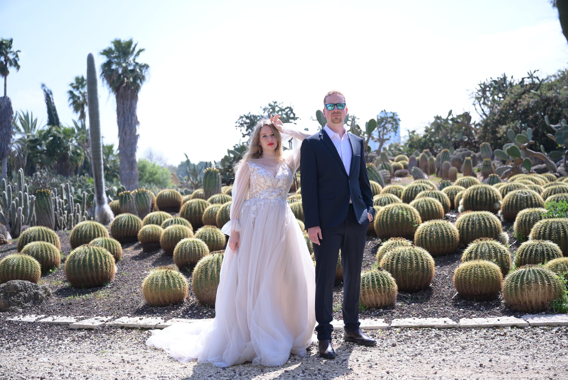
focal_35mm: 43
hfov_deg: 45.4
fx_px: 679
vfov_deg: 31.2
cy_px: 190
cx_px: 284
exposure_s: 1/800
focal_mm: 43
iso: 100
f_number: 3.2
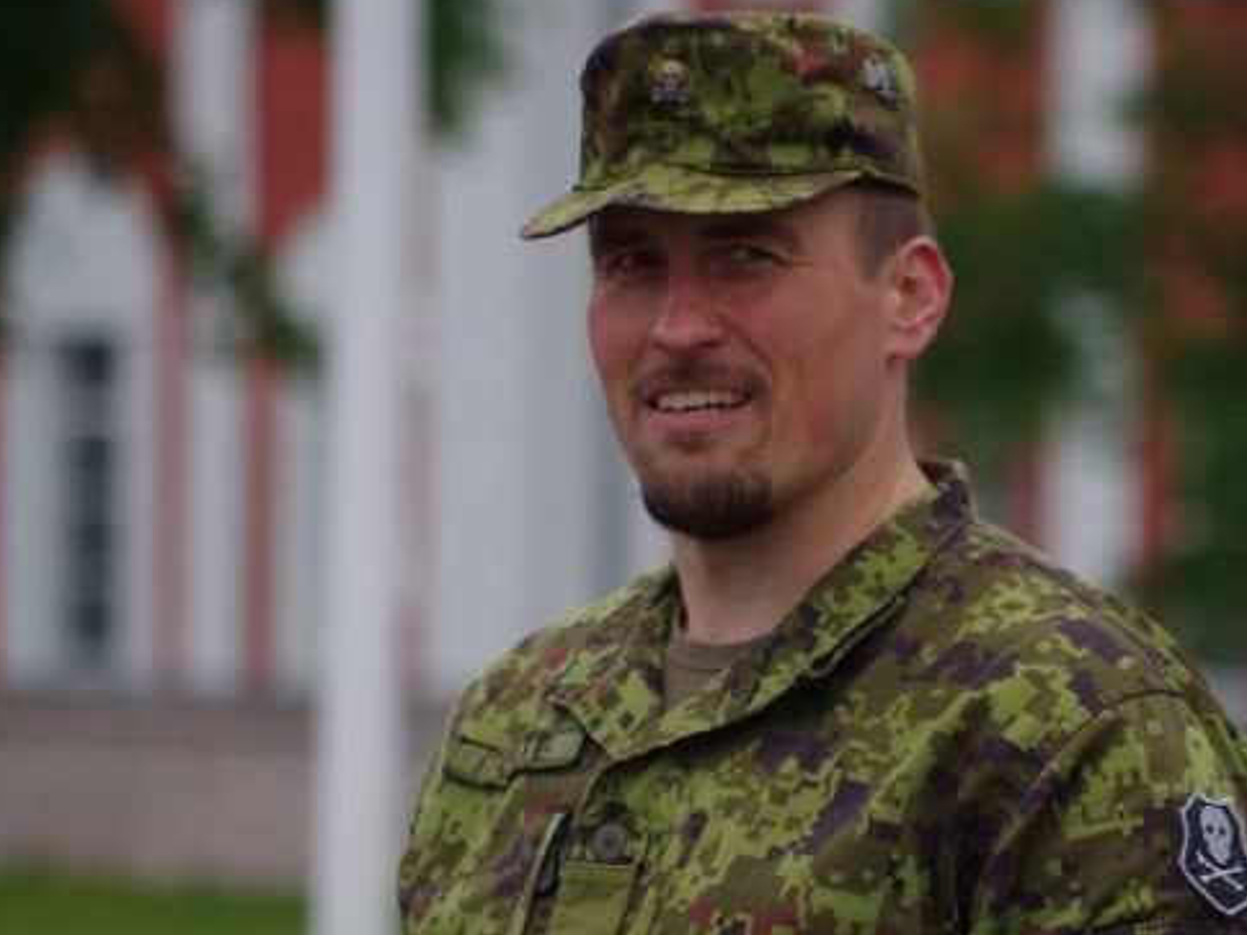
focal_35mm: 459
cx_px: 772
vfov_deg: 3.2
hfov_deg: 4.3
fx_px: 16531
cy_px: 524
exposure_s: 1/250
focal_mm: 200
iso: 200
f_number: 5.6
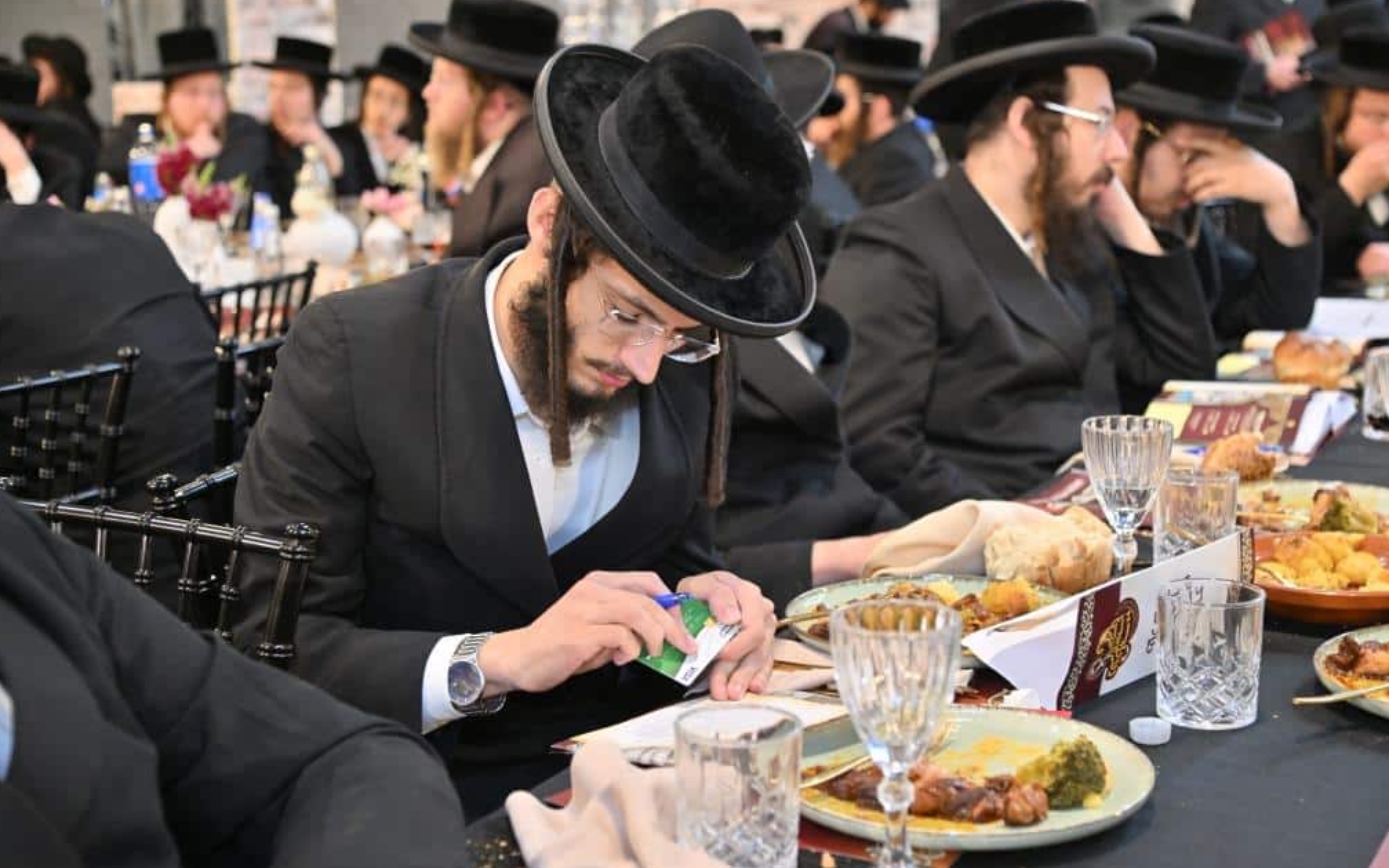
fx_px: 2157
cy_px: 464
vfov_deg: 22.7
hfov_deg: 35.7
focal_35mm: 57
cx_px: 686
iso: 640
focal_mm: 55
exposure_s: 1/160
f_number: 4
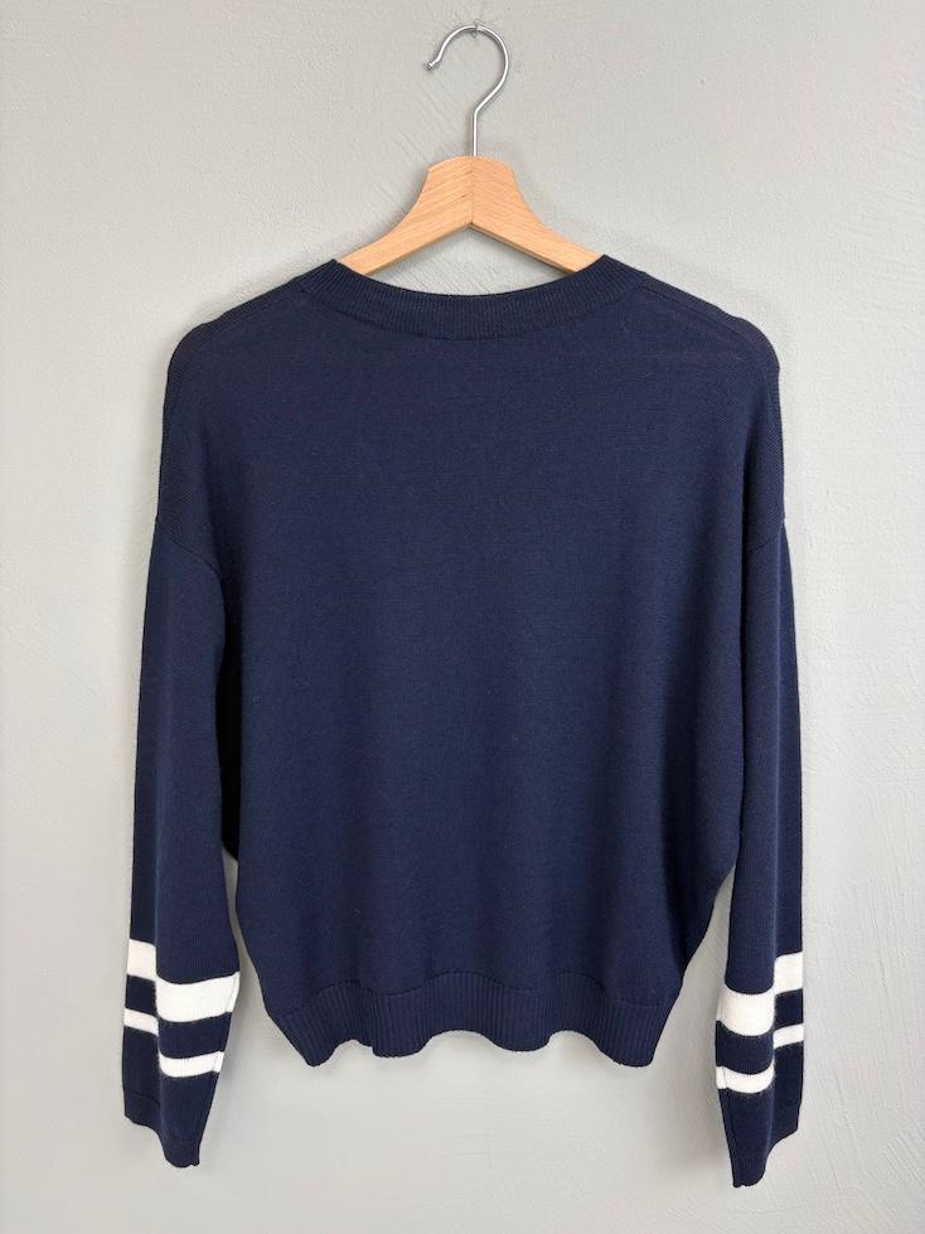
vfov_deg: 67.3
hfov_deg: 53.1
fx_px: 927
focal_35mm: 26
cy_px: 617
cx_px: 462
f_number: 1.6
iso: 64
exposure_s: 1/50
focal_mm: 5.96
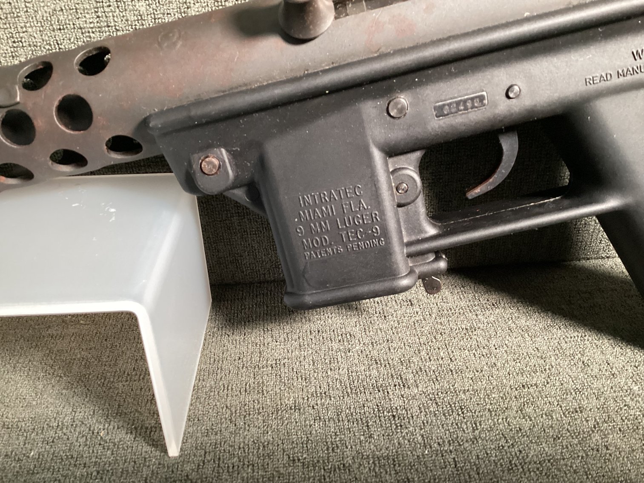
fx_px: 577
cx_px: 322
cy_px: 242
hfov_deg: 58.3
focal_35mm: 31
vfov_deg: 45.4
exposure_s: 1/30
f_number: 2.4
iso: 400
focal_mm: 3.3
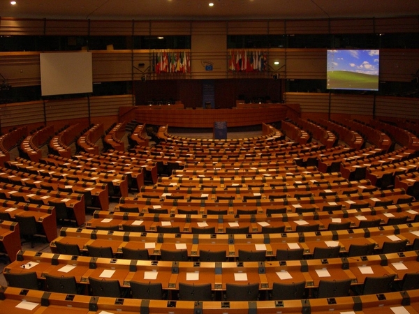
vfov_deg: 37.7
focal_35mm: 38
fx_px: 460
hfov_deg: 49.0
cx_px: 210
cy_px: 157
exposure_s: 1/60.1
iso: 200
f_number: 2.8
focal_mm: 7.8
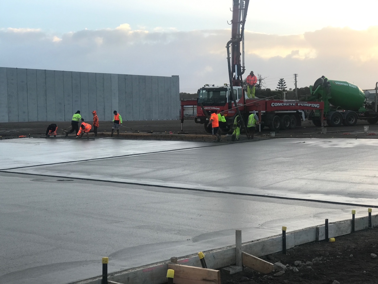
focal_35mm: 57
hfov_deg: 33.8
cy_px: 142
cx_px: 189
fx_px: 622
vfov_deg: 25.7
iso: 20
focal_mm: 6.6
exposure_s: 1/167
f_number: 2.8
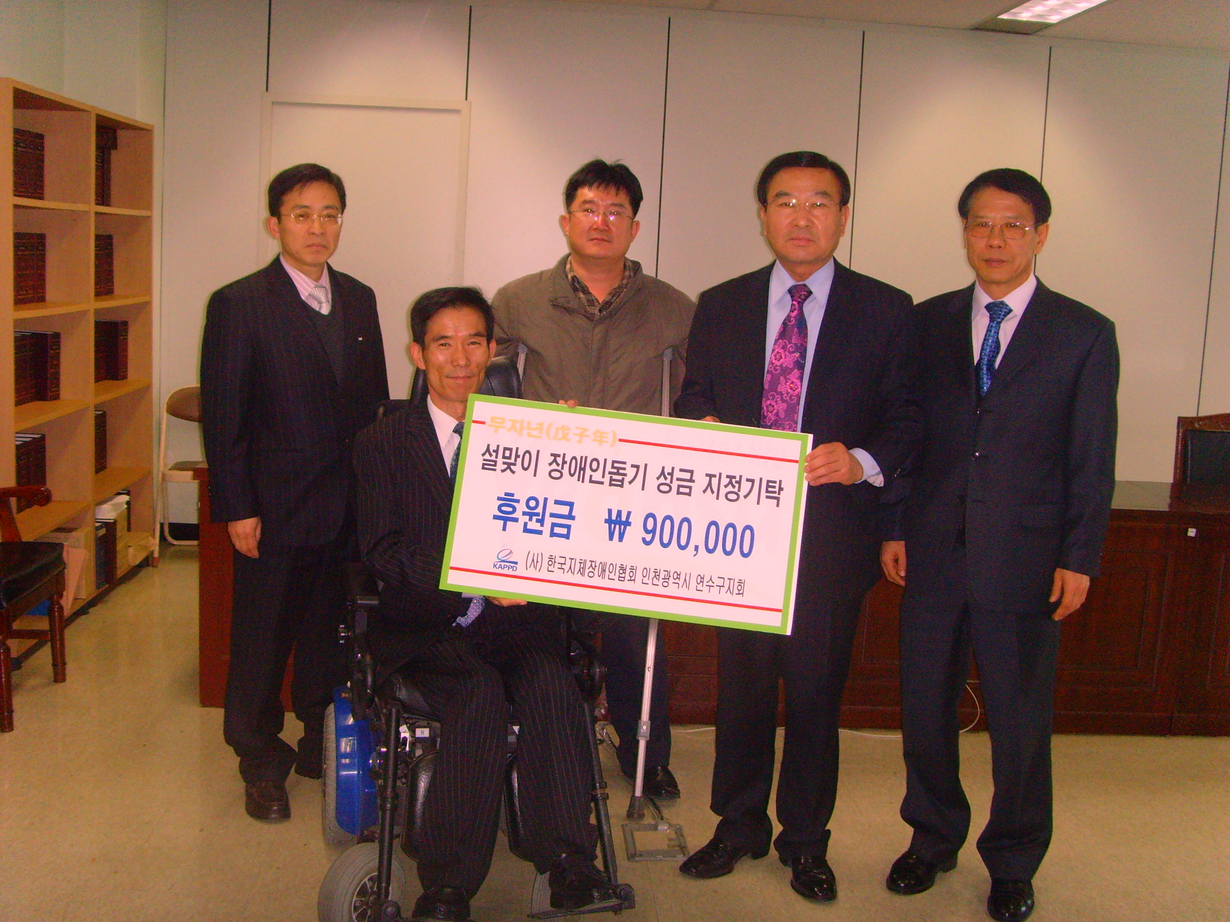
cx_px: 615
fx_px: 1386
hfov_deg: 47.9
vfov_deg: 36.8
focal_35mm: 39
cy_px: 461
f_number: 3.5
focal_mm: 6.6
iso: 240
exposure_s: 1/45
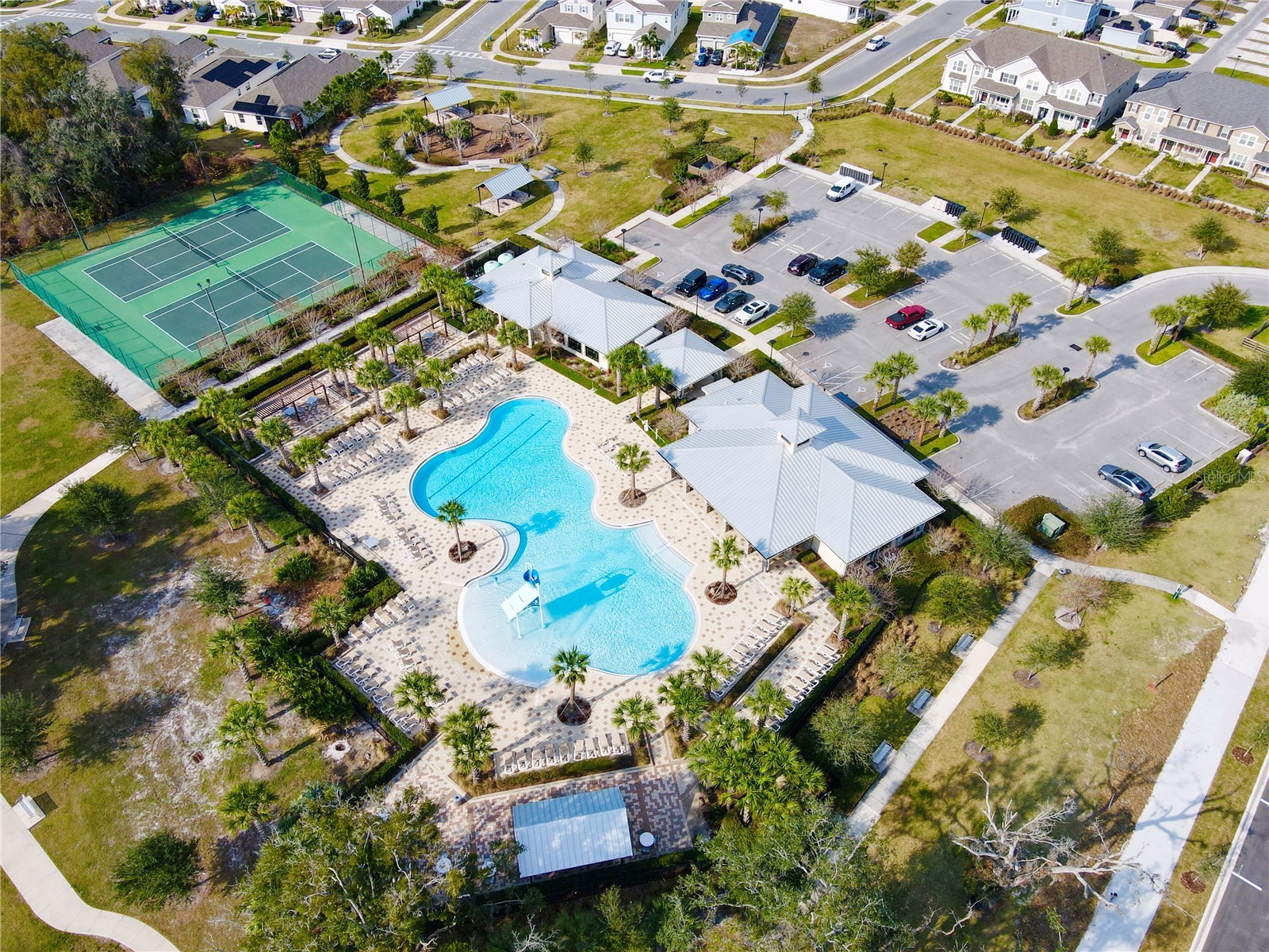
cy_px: 476
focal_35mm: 24
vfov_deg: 56.8
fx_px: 880
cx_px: 634
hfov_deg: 71.6
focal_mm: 4.5
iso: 100
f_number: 2.8
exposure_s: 1/640
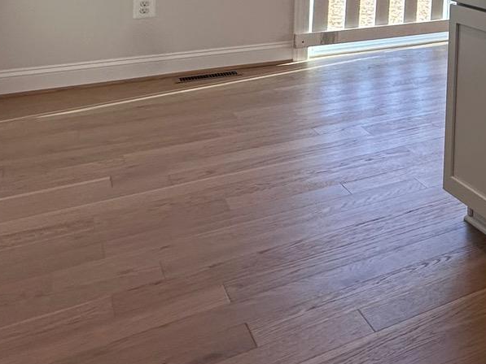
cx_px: 784
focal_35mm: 48
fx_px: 674
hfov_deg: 25.5
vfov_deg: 26.0
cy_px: -105
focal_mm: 2.22
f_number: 2.2
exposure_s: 1/149
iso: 40
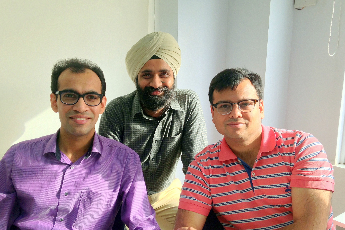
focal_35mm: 35
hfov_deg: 54.4
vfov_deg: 37.8
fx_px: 335
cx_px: 170
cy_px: 127
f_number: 2.4
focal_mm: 4.12
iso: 50
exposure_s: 1/121
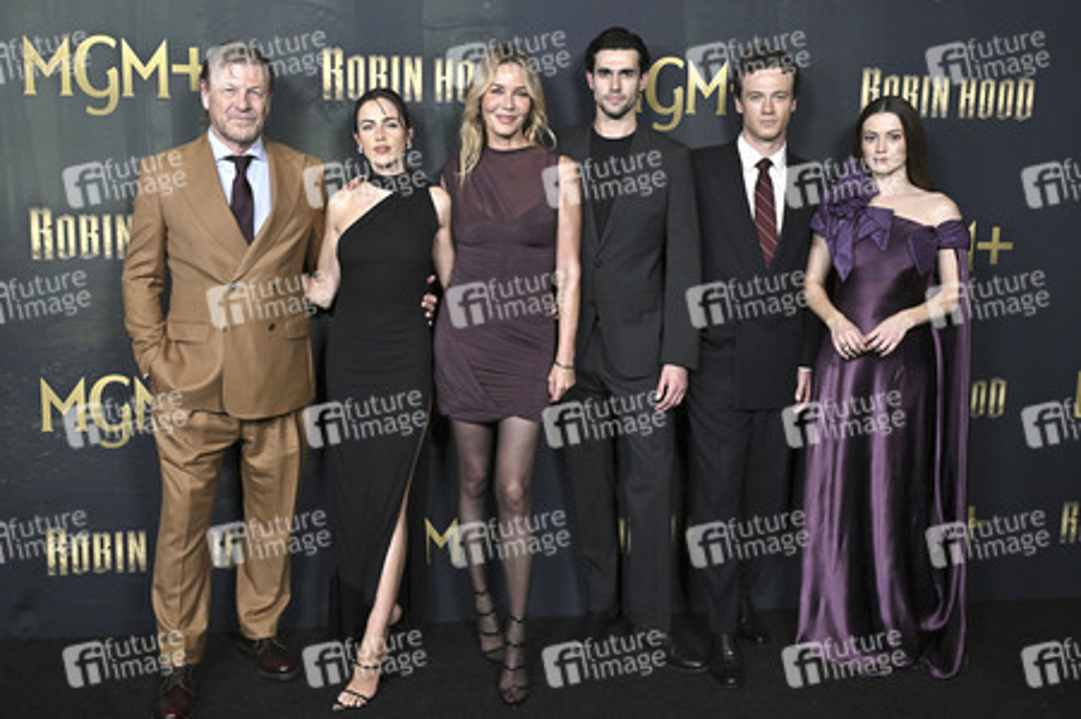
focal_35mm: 35
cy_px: 360
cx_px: 540
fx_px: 1050
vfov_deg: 37.8
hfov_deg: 54.5
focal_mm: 35
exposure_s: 1/320
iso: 1600
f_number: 6.3
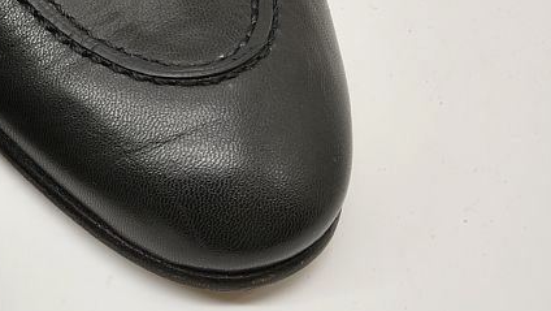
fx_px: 2529
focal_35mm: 173
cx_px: -97
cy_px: 16
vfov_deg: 7.0
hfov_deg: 12.2
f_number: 22
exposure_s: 1/6
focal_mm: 70
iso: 200
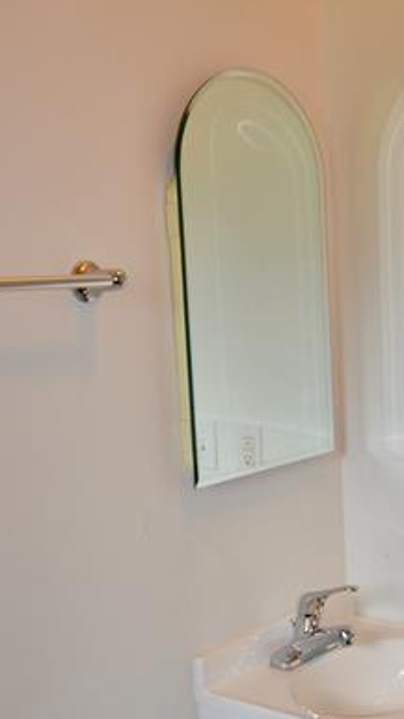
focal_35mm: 53
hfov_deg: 22.6
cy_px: 436
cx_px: 236
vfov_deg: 39.0
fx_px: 1011
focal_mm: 17
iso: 800
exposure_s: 1/60
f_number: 4.2
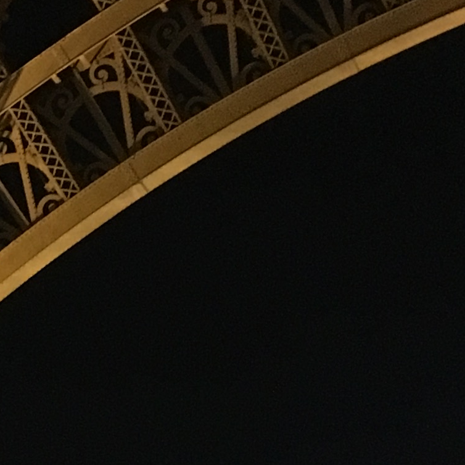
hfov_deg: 12.6
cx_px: -22
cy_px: 640
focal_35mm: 137
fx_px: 2082
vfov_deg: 12.3
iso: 640
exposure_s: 1/17
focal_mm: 4.15
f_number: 2.2
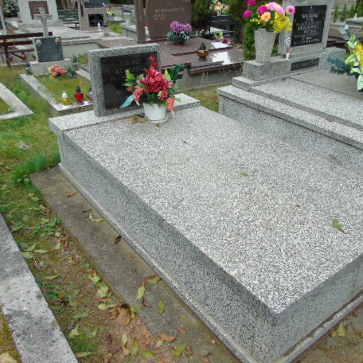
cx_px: 209
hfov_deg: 52.3
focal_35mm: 31
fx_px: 368
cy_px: 184
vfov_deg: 52.5
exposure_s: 1/160
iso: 80
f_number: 3.4
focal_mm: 4.4
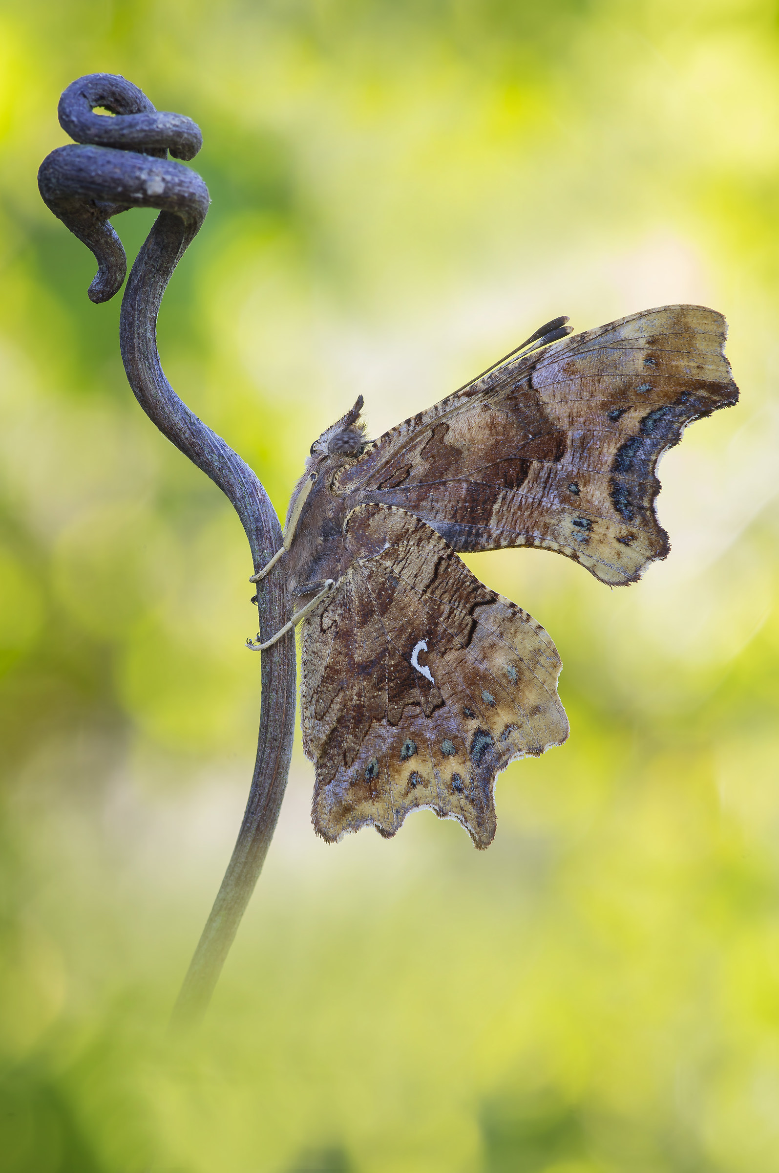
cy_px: 586
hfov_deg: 9.1
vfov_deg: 13.7
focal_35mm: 150
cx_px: 390
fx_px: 4879
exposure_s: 1/6
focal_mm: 100
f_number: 13
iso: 100
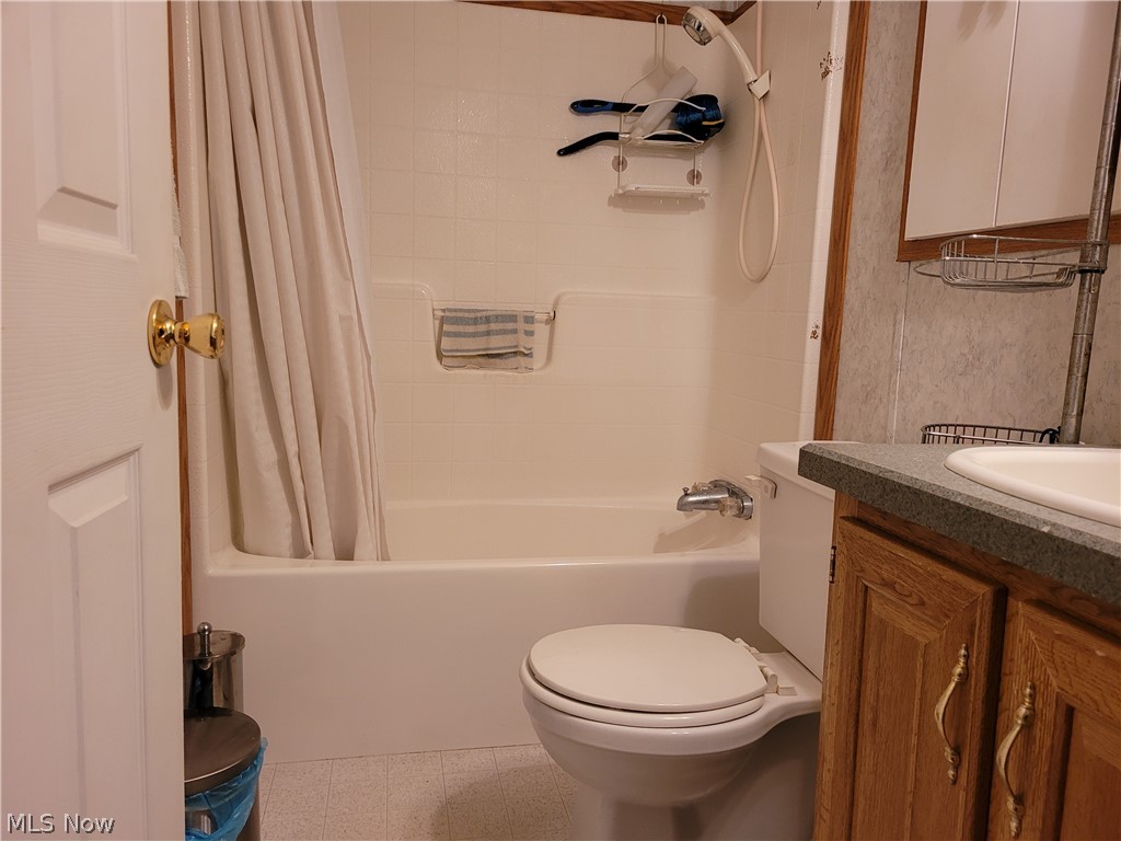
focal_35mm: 26
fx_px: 842
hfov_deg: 67.3
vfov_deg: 53.1
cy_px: 420
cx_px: 560
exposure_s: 1/60
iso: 250
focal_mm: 5.4
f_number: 1.8
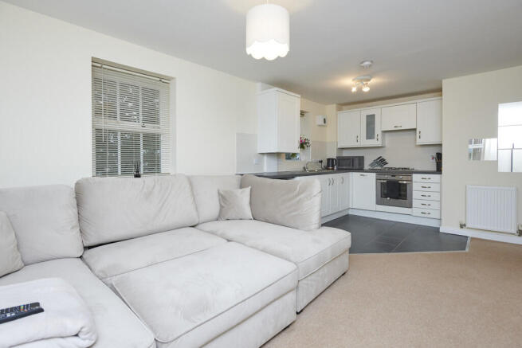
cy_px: 174
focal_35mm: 17
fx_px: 247
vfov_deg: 70.5
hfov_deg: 93.3
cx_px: 261
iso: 800
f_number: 8
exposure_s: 1/60
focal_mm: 17
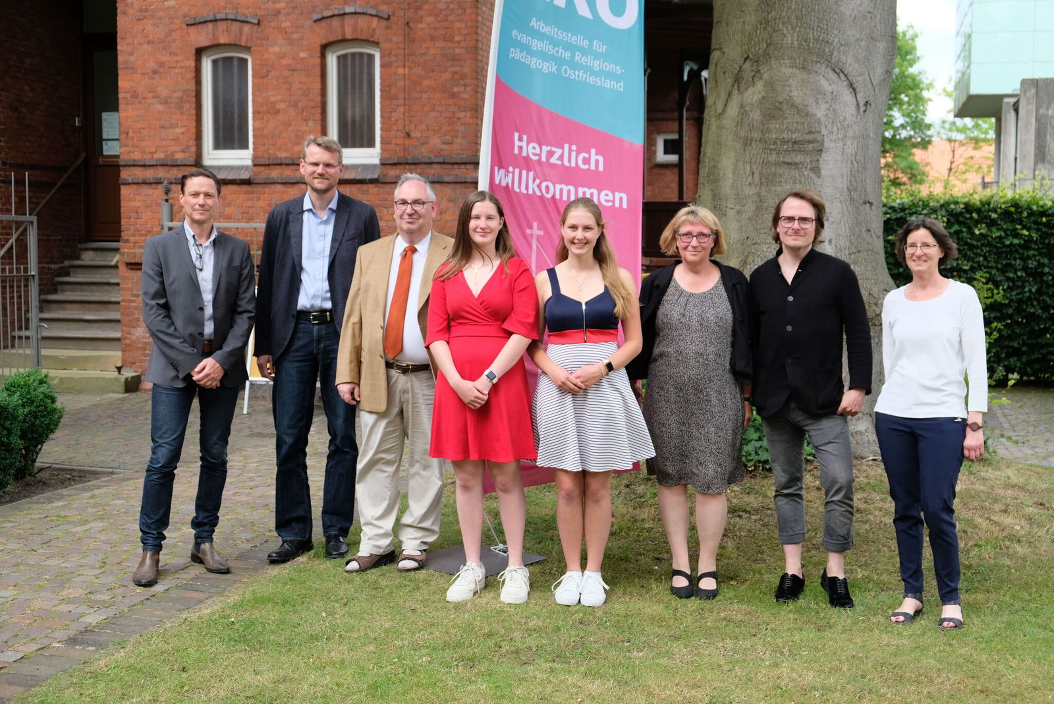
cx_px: 527
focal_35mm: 43
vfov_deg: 31.2
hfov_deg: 45.4
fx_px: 1259
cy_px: 352
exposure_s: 1/340
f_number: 4
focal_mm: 28.9
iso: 400
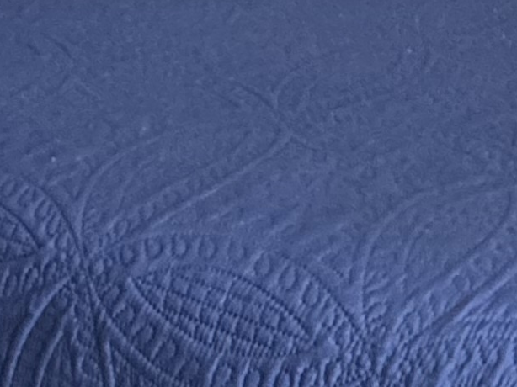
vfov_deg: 14.8
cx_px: 394
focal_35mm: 92
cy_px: -216
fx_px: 1374
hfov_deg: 21.1
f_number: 2.2
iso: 400
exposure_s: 1/60
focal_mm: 2.22
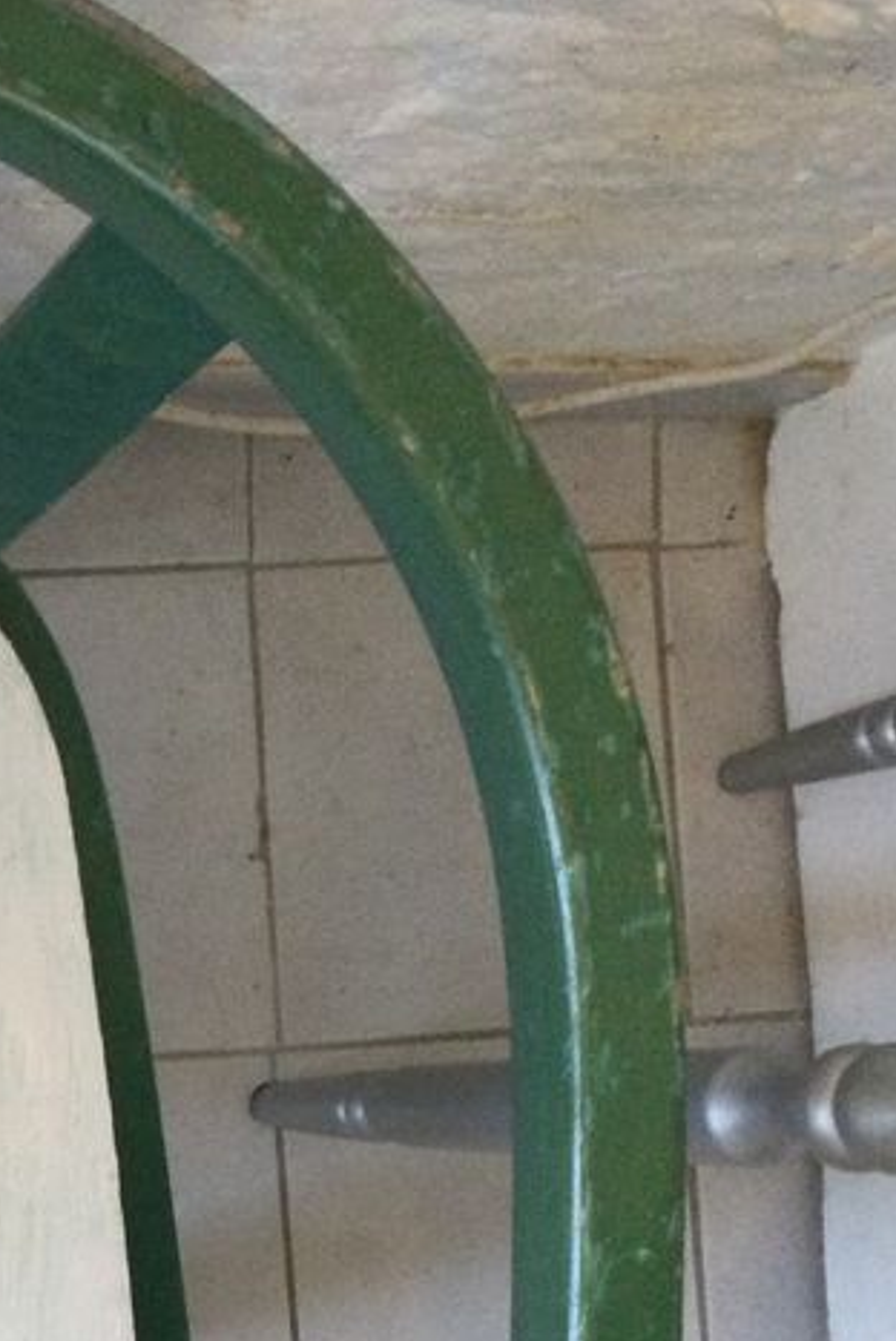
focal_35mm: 69
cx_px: -310
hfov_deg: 18.2
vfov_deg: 28.7
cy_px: 1028
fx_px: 2572
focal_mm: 3.3
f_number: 2.4
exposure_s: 1/33
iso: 125
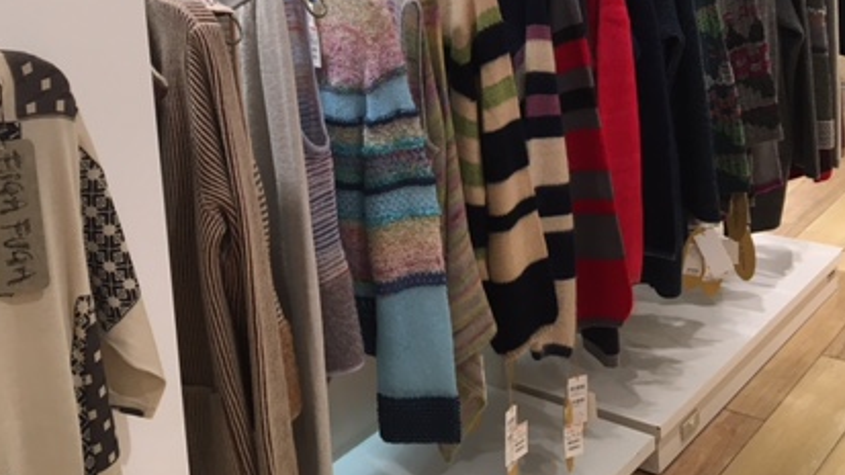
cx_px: 284
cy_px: 39
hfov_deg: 41.6
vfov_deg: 23.7
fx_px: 1098
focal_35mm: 49
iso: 25
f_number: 2.2
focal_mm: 4.15
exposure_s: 1/30
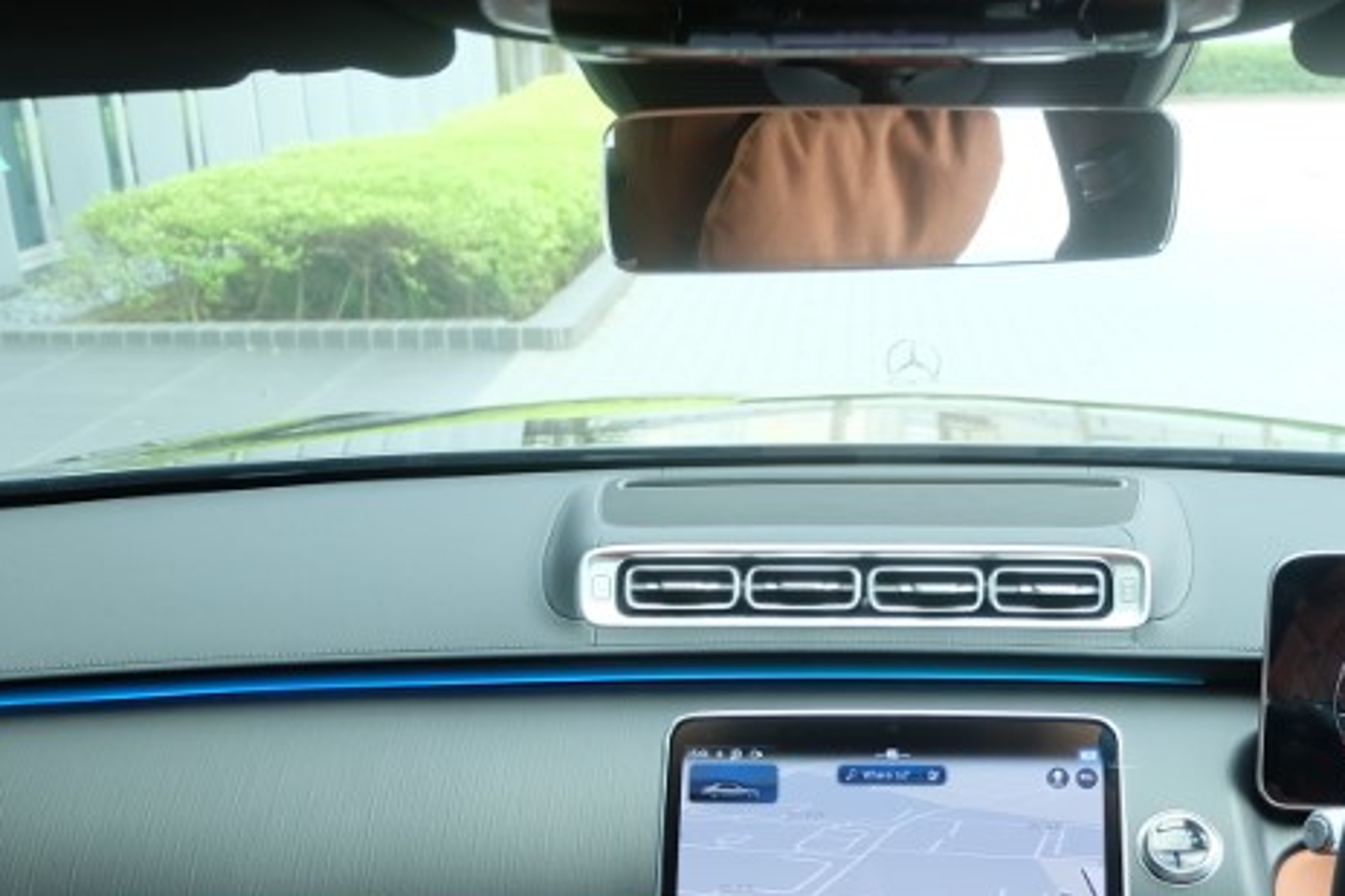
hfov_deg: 37.1
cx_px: 893
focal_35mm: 53
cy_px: 854
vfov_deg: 24.5
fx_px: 1979
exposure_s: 1/50
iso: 400
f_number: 3.5
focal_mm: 16
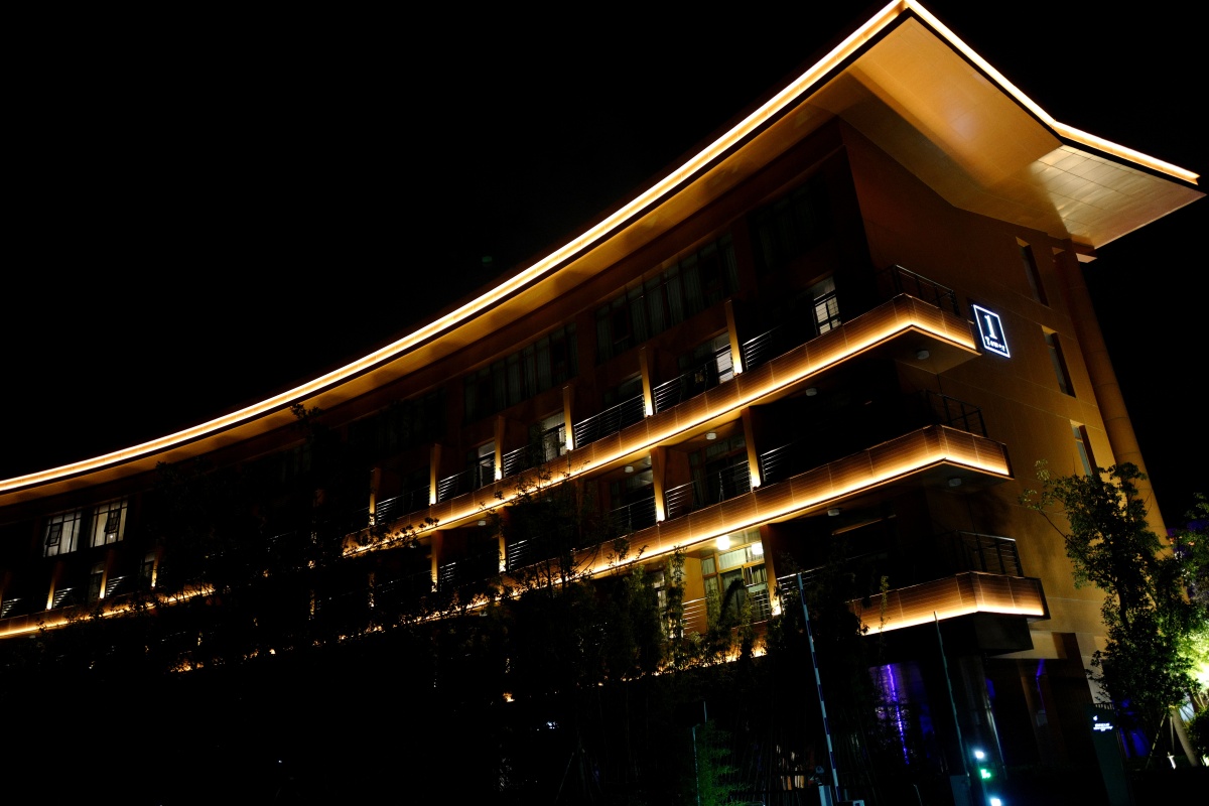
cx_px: 604
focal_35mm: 28
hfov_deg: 65.5
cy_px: 403
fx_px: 940
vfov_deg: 46.4
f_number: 1.7
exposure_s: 1/60
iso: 1600
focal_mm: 28
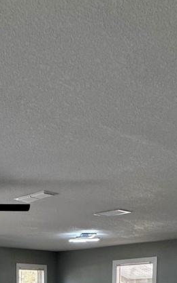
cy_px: 356
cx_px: 5
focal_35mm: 57
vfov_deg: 29.6
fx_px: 441
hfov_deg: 22.0
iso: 100
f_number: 2.2
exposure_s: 1/120
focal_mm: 2.22
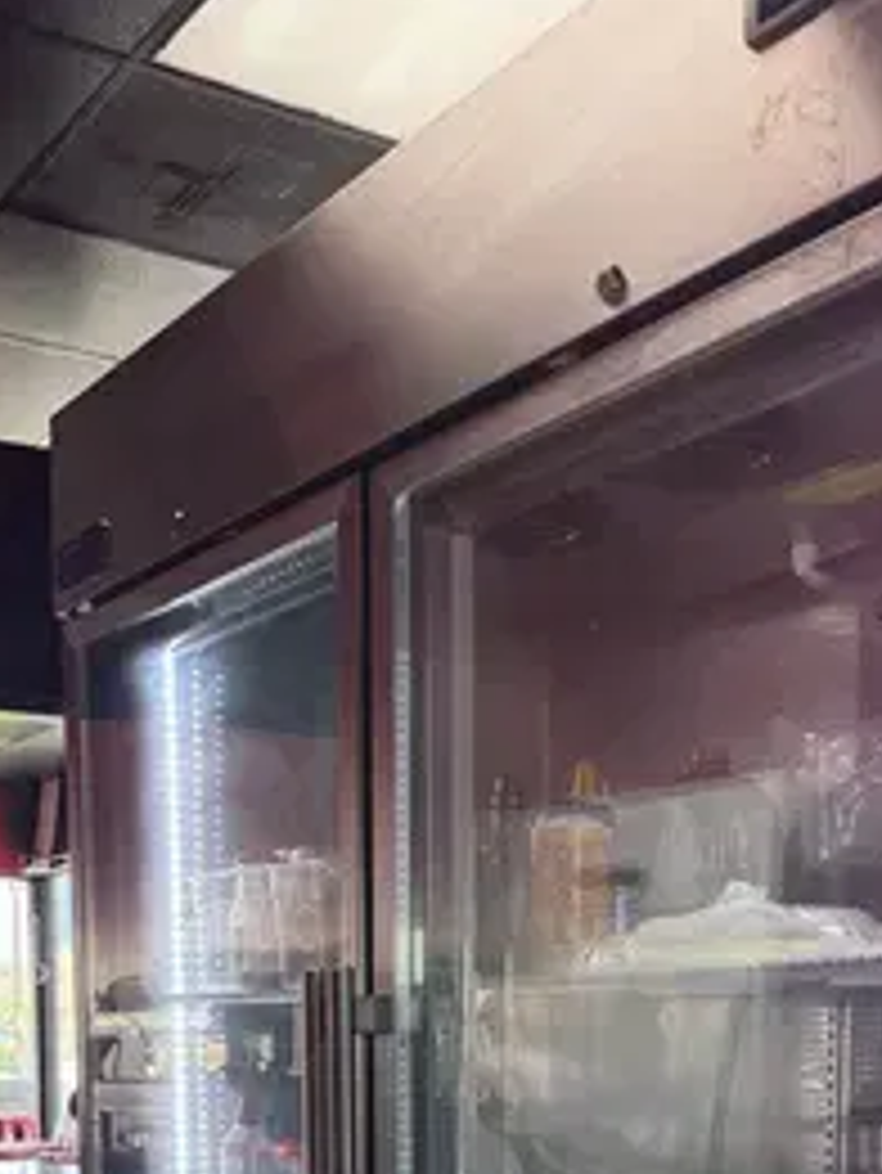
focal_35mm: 49
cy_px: 1181
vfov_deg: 35.1
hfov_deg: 29.5
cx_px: 315
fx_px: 1663
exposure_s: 1/162
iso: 200
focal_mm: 6.76
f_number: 1.78
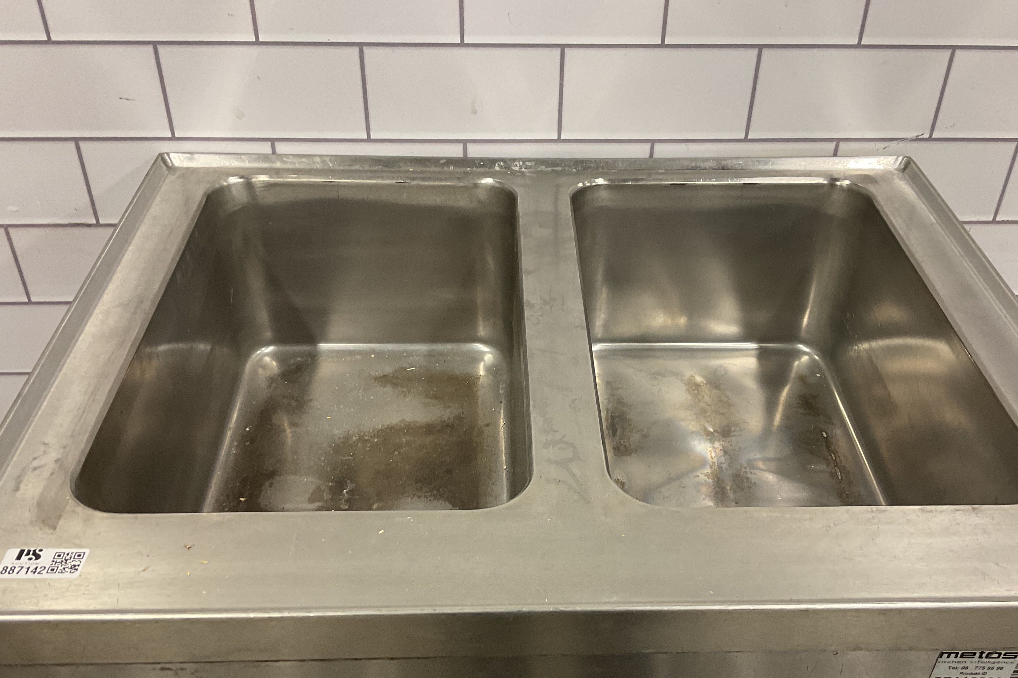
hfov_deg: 50.6
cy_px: 437
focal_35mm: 38
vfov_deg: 34.8
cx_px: 551
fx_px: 1075
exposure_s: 1/50
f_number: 1.8
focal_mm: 3
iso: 80
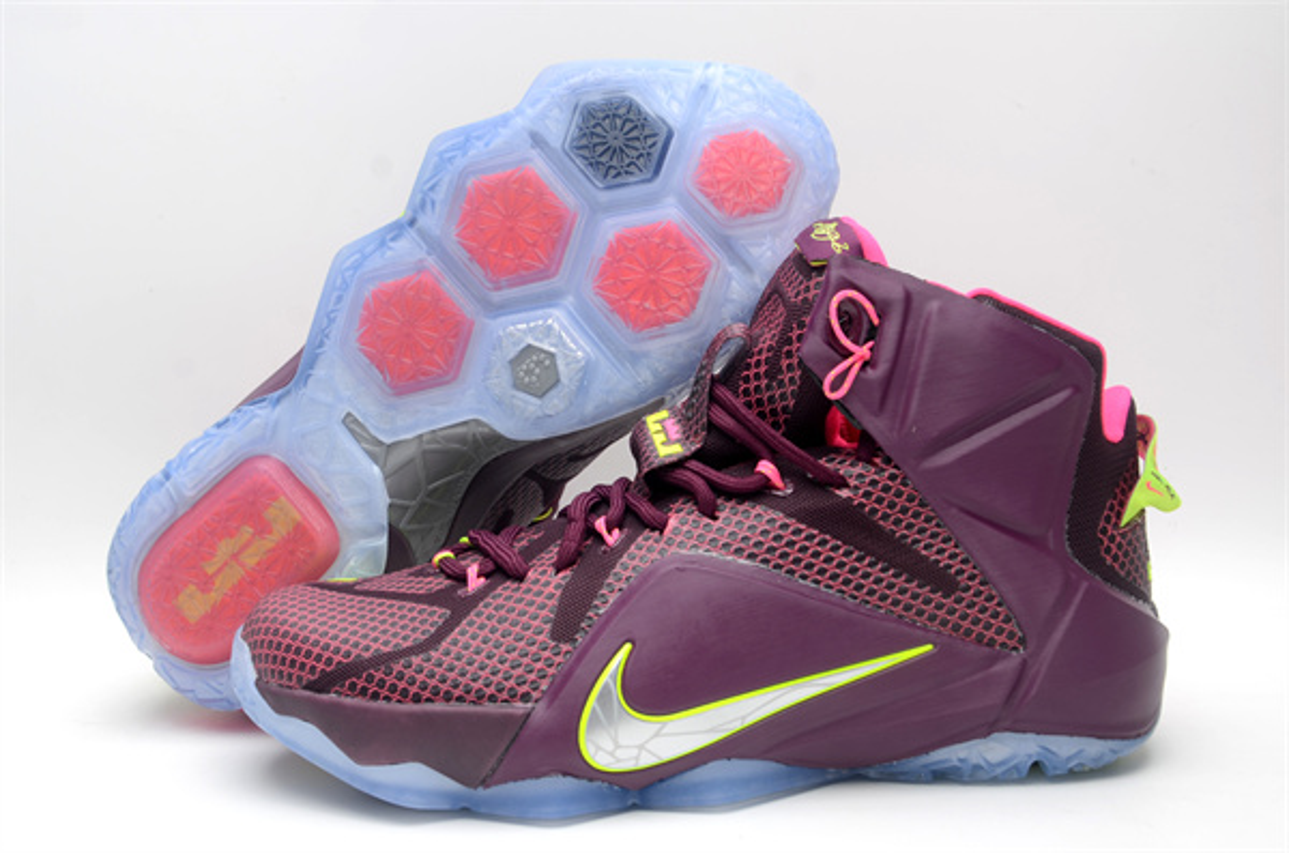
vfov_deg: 25.6
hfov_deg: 37.9
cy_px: 426
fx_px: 1875
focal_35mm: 52
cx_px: 644
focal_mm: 35
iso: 100
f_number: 8
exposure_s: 1/125
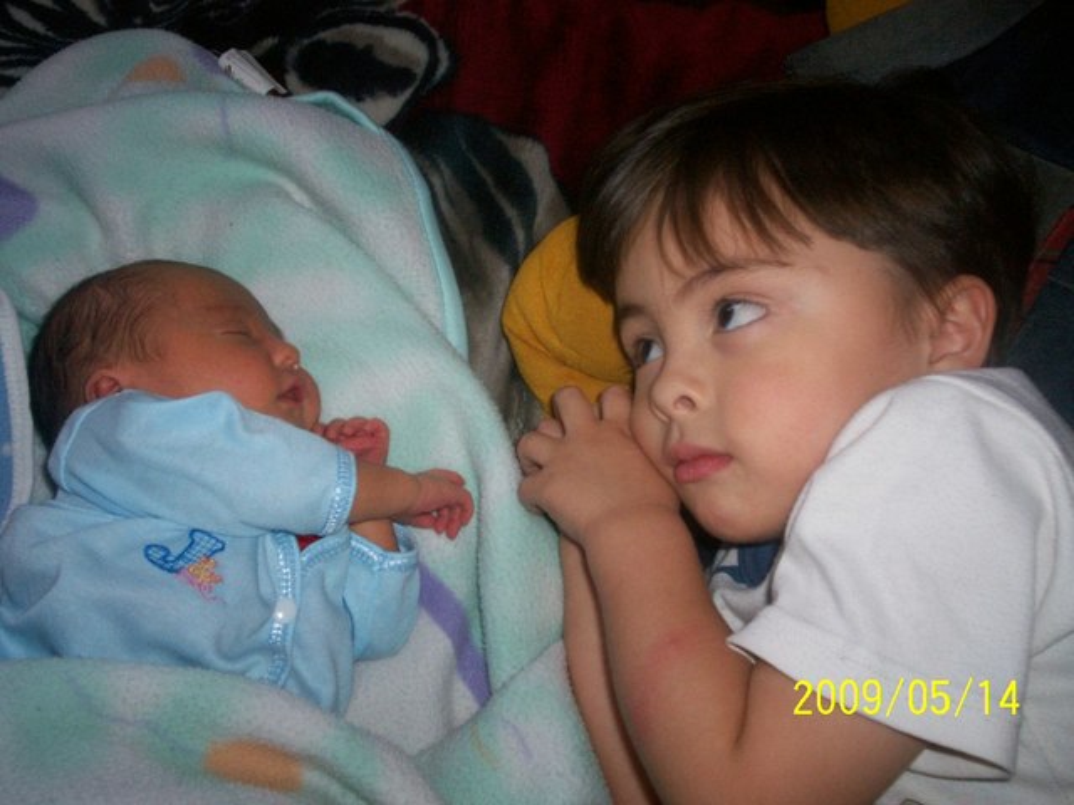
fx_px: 1117
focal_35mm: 36
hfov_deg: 51.4
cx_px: 537
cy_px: 402
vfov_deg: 39.7
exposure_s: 1/64
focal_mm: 5.9
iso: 140
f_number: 4.5
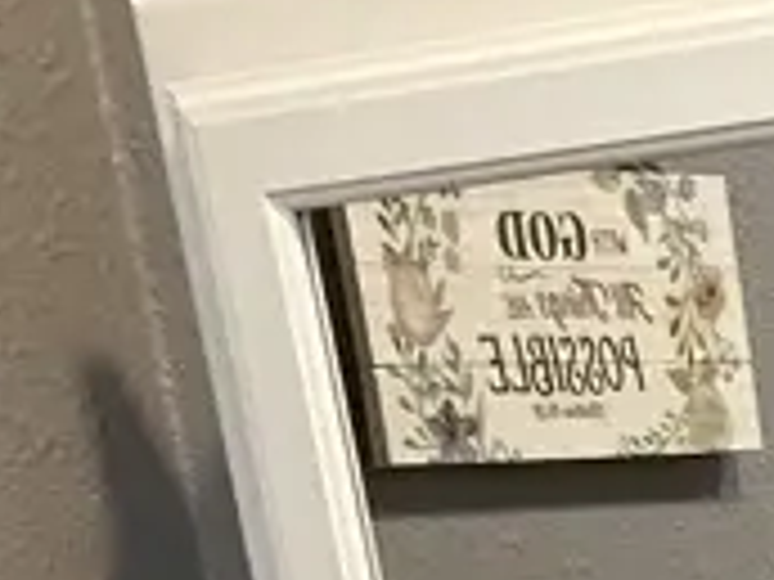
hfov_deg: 10.0
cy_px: 1911
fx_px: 4047
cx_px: 1642
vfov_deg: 7.1
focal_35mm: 181
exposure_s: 1/60
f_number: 1.5
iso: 125
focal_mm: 5.7
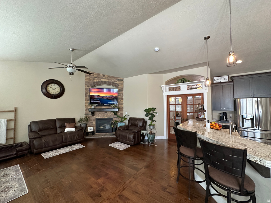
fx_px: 110
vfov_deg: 85.7
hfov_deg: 102.1
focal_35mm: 14
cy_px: 102
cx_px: 136
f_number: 2.2
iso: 250
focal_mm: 2.22
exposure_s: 1/120
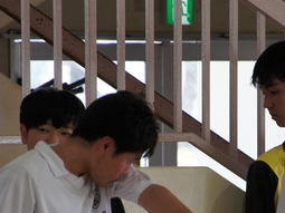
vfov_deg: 2.7
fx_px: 4469
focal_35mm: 543
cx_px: 206
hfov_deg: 3.7
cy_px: 170
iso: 1600
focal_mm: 200
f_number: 6.3
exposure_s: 1/250
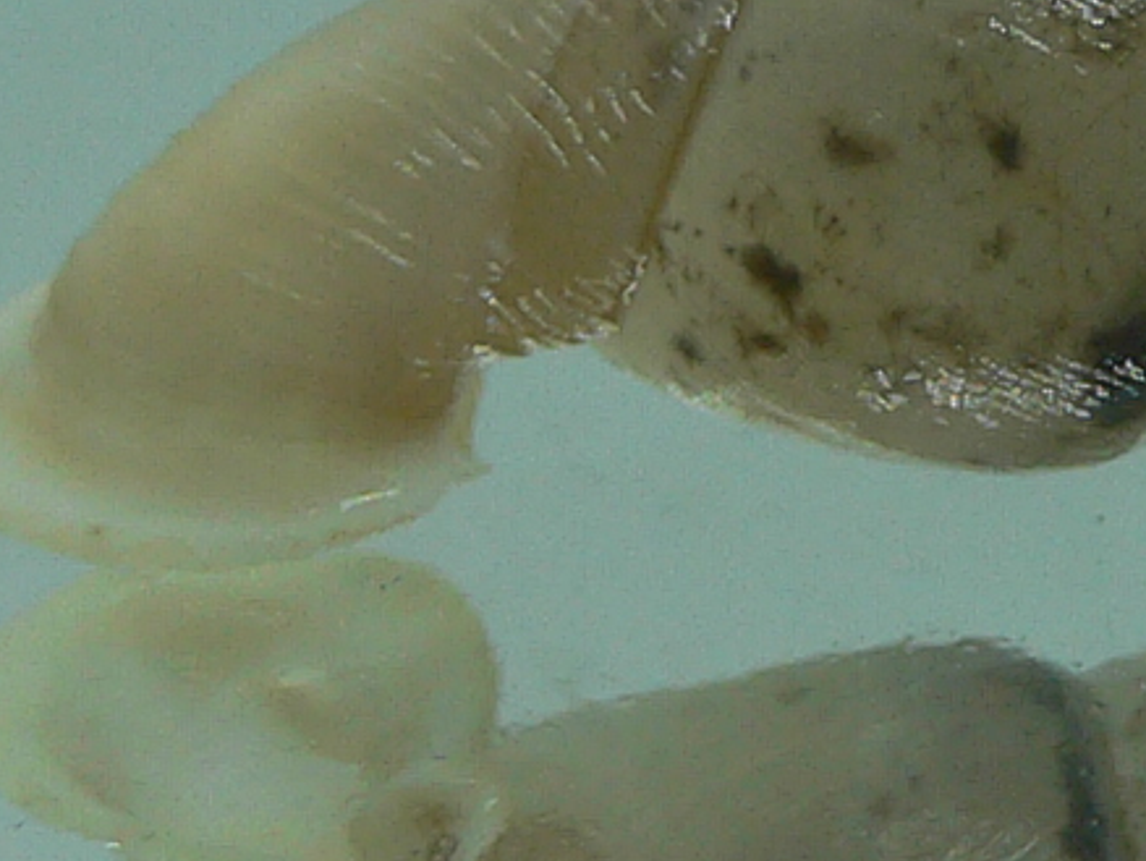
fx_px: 5333
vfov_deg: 9.2
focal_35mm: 161
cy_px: 332
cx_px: 1099
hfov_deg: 12.1
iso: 80
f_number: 2.8
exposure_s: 1/80
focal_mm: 4.6
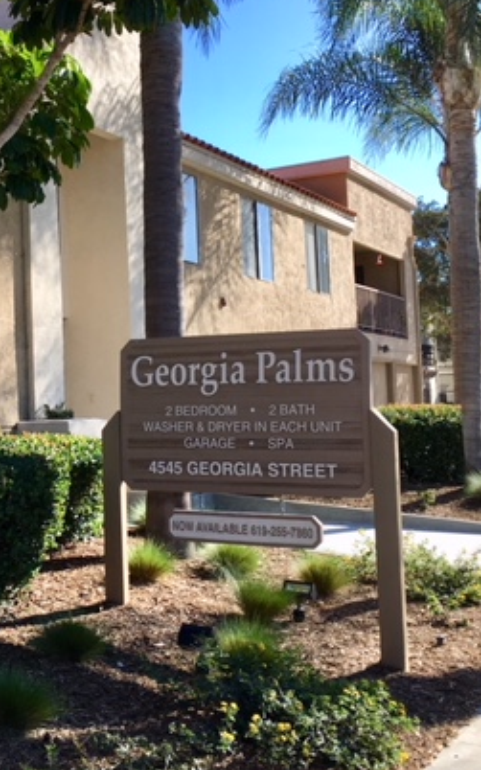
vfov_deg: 41.0
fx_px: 1028
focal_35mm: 49
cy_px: 339
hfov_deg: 25.7
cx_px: 75
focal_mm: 4.15
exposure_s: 1/605
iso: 25
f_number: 2.2
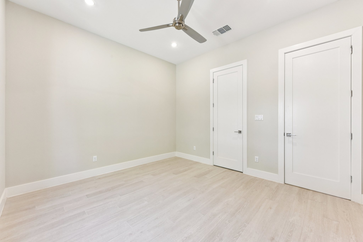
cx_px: 182
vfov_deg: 81.2
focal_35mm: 14
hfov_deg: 104.3
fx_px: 141
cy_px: 121
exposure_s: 1/15
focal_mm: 14
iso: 500
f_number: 8
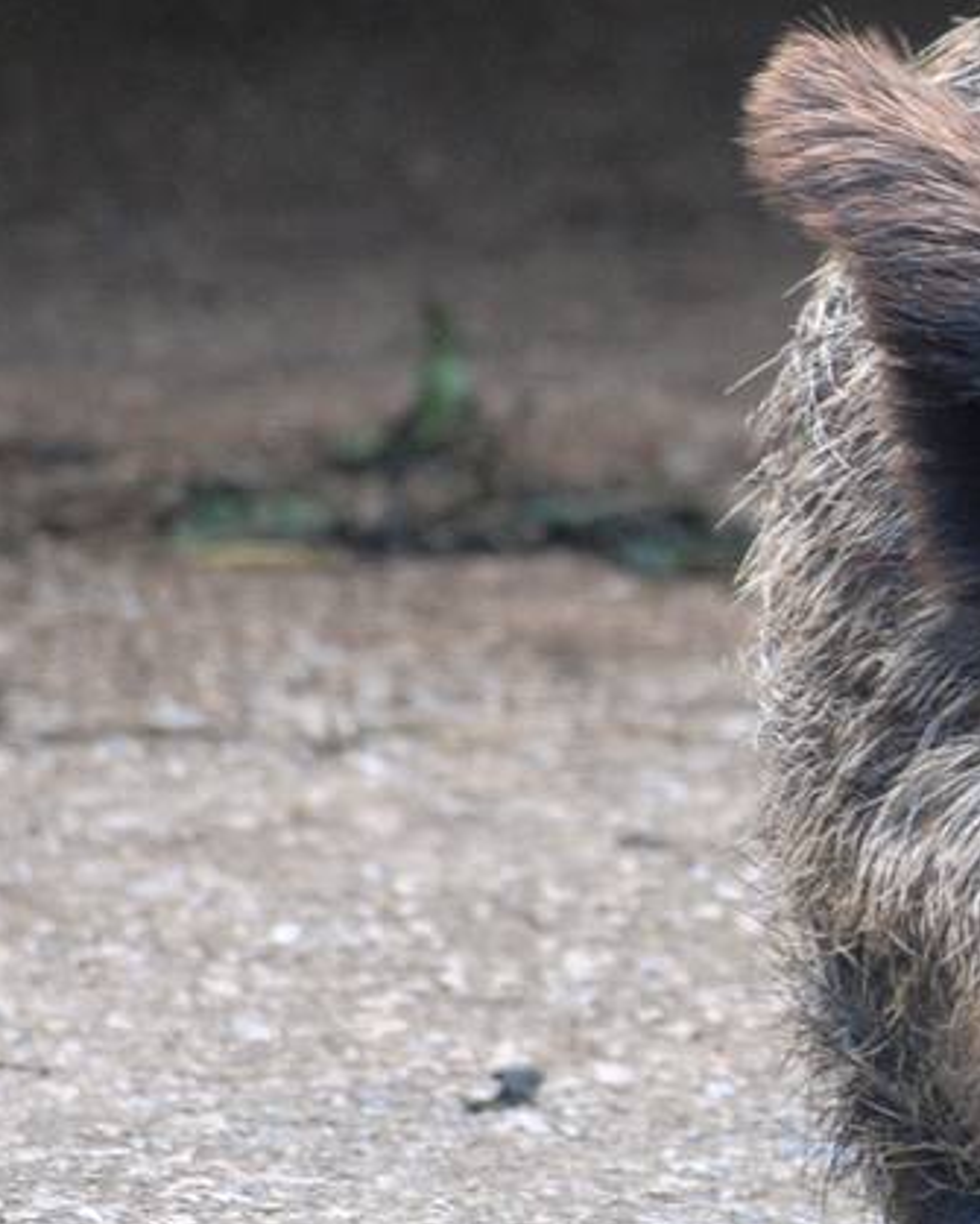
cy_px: 324
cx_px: 2045
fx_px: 42952
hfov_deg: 1.3
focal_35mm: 1186
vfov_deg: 1.6
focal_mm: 220
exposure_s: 1/125
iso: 320
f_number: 5.3
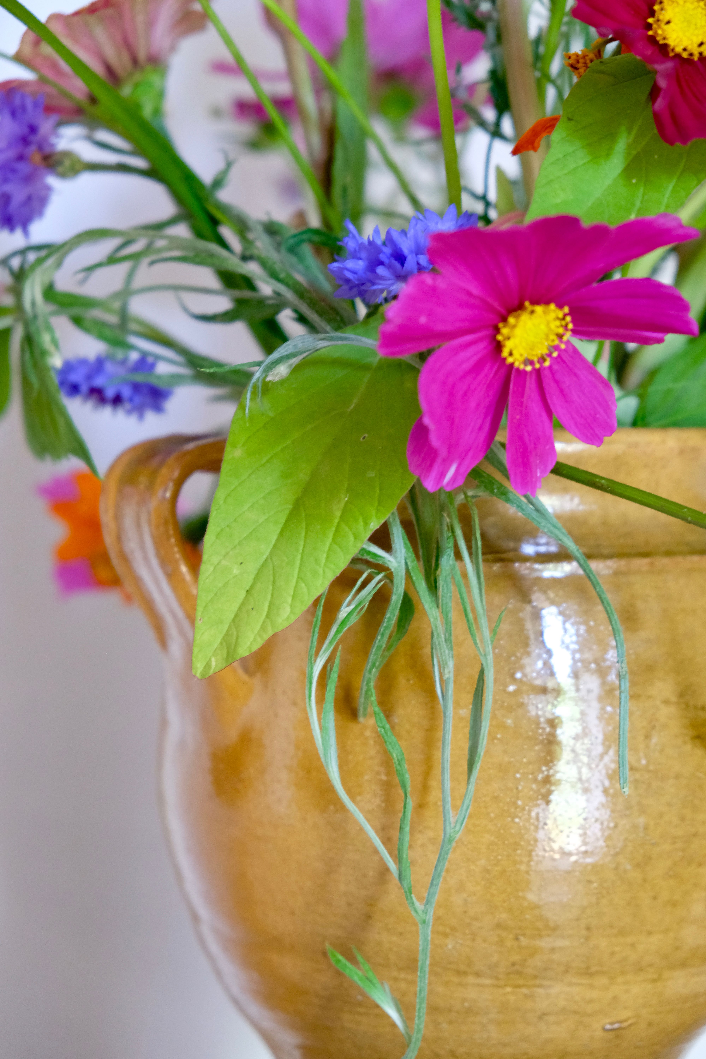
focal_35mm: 83
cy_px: 530
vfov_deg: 24.5
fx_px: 2441
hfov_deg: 16.5
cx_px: 353
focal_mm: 55
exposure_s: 1/60
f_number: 4
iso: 3200
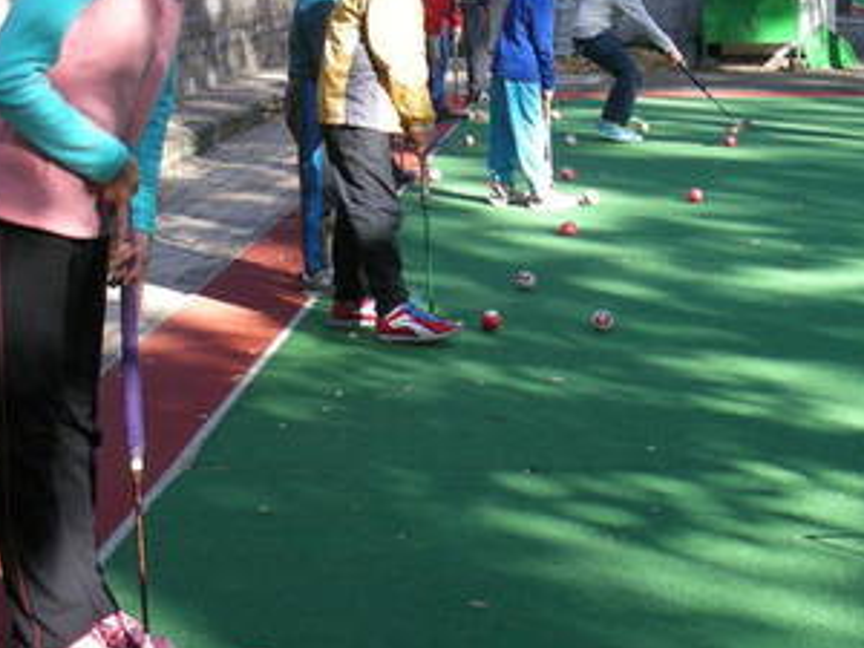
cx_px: 449
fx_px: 1747
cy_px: 288
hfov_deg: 27.8
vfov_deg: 21.0
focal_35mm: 70
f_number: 2.8
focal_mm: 5.8
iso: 50
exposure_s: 1/160
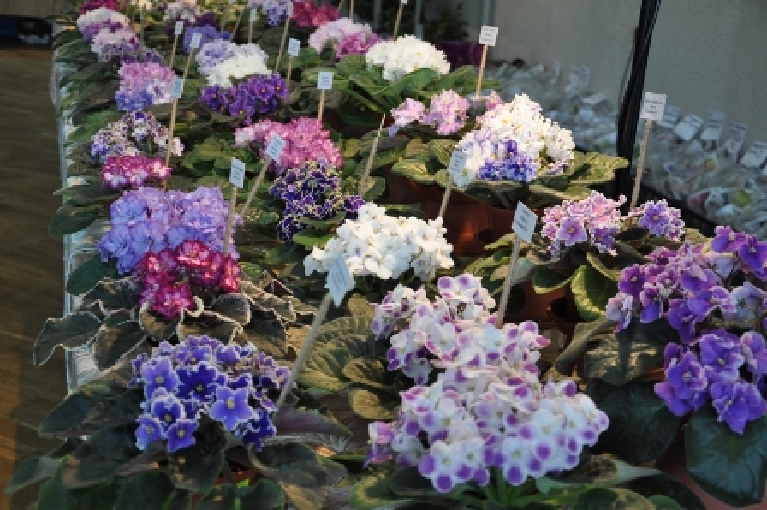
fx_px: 1118
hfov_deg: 37.9
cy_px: 255
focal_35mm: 52
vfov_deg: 25.7
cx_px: 384
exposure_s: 1/60
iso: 500
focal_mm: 35
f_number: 4.5
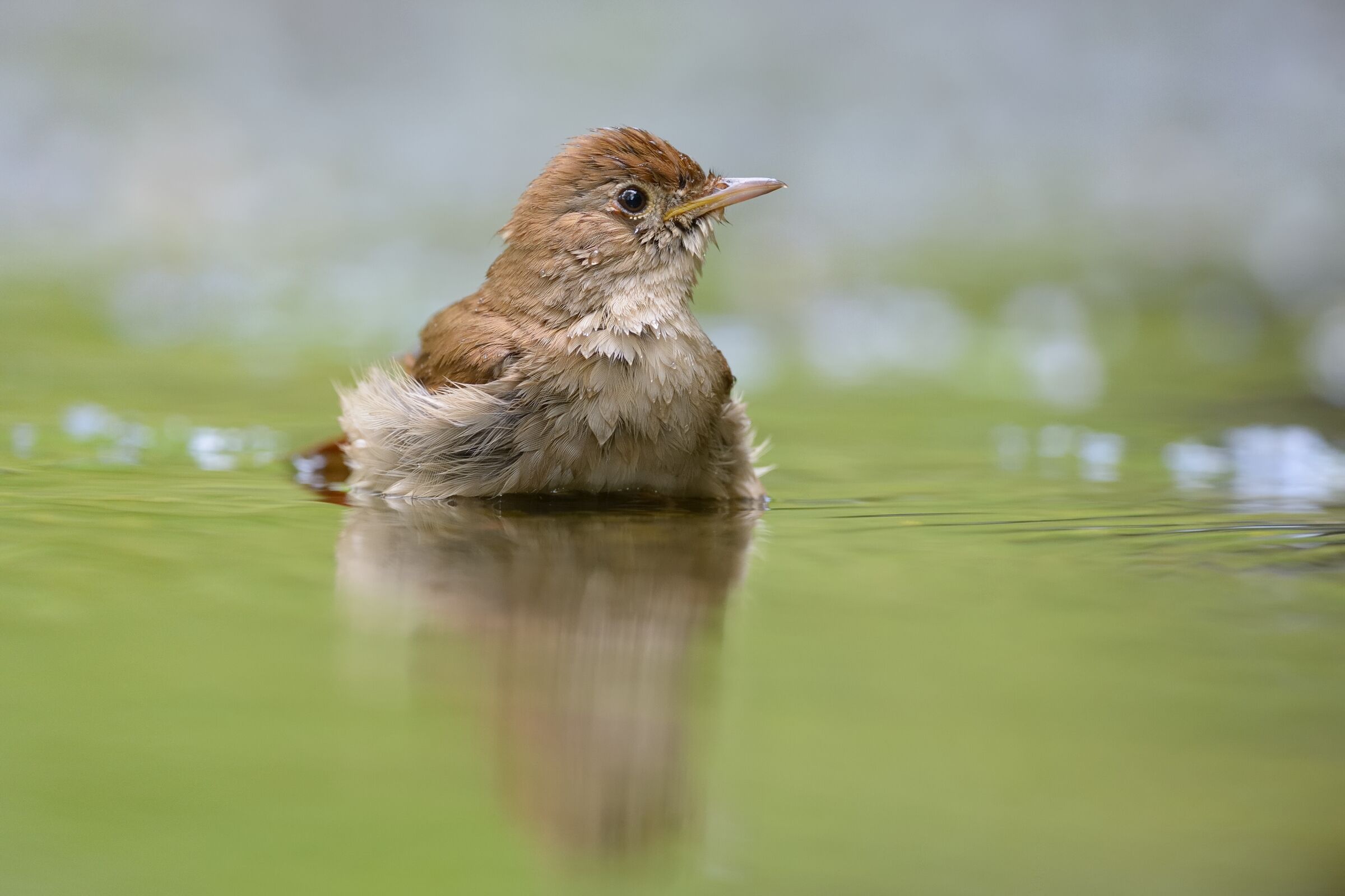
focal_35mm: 600
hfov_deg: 3.4
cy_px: 448
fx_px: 22415
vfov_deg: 2.3
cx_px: 672
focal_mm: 600
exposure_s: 1/160
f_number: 5
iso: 2500
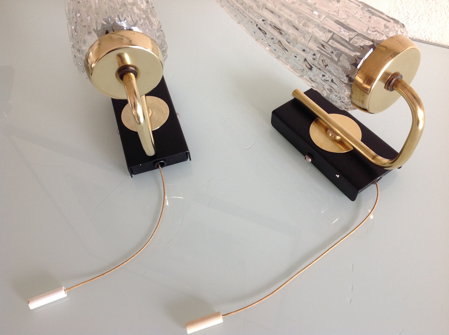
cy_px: 168
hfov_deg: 52.7
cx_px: 224
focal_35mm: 35
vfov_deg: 40.6
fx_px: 453
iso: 50
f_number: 2.4
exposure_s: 1/17
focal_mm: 4.28
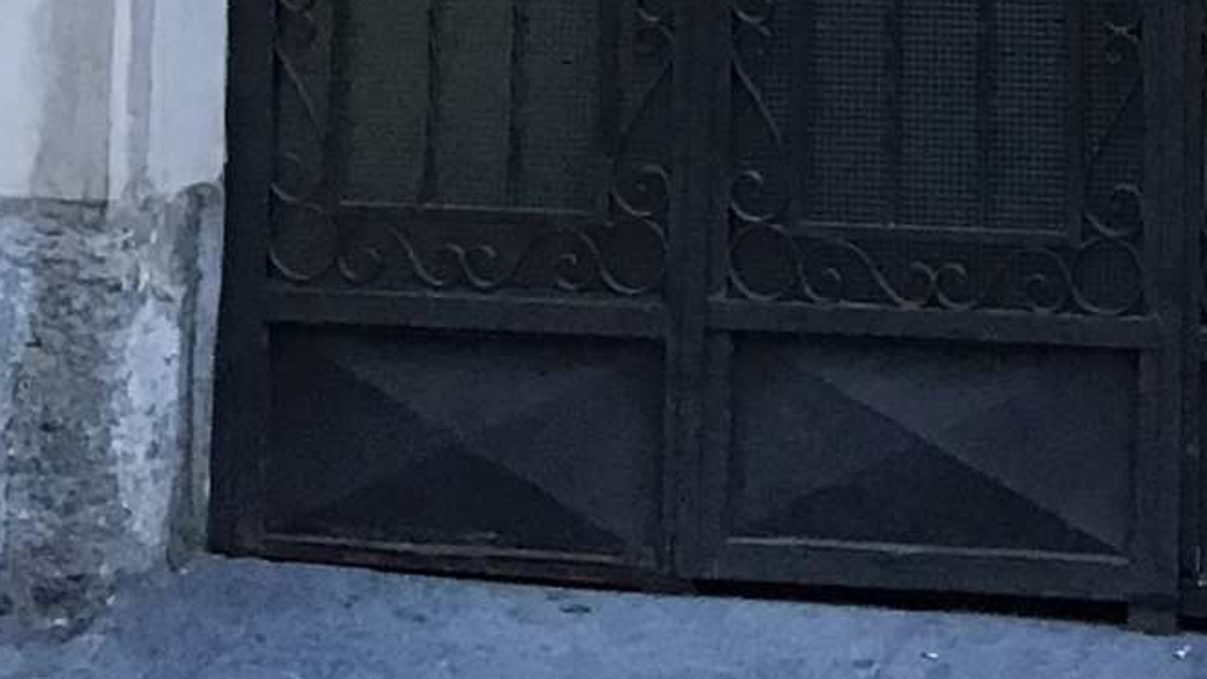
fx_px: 4577
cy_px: -1455
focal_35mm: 143
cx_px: 1059
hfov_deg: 14.9
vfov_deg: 7.4
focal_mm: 3.3
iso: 40
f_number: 2.4
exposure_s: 1/33
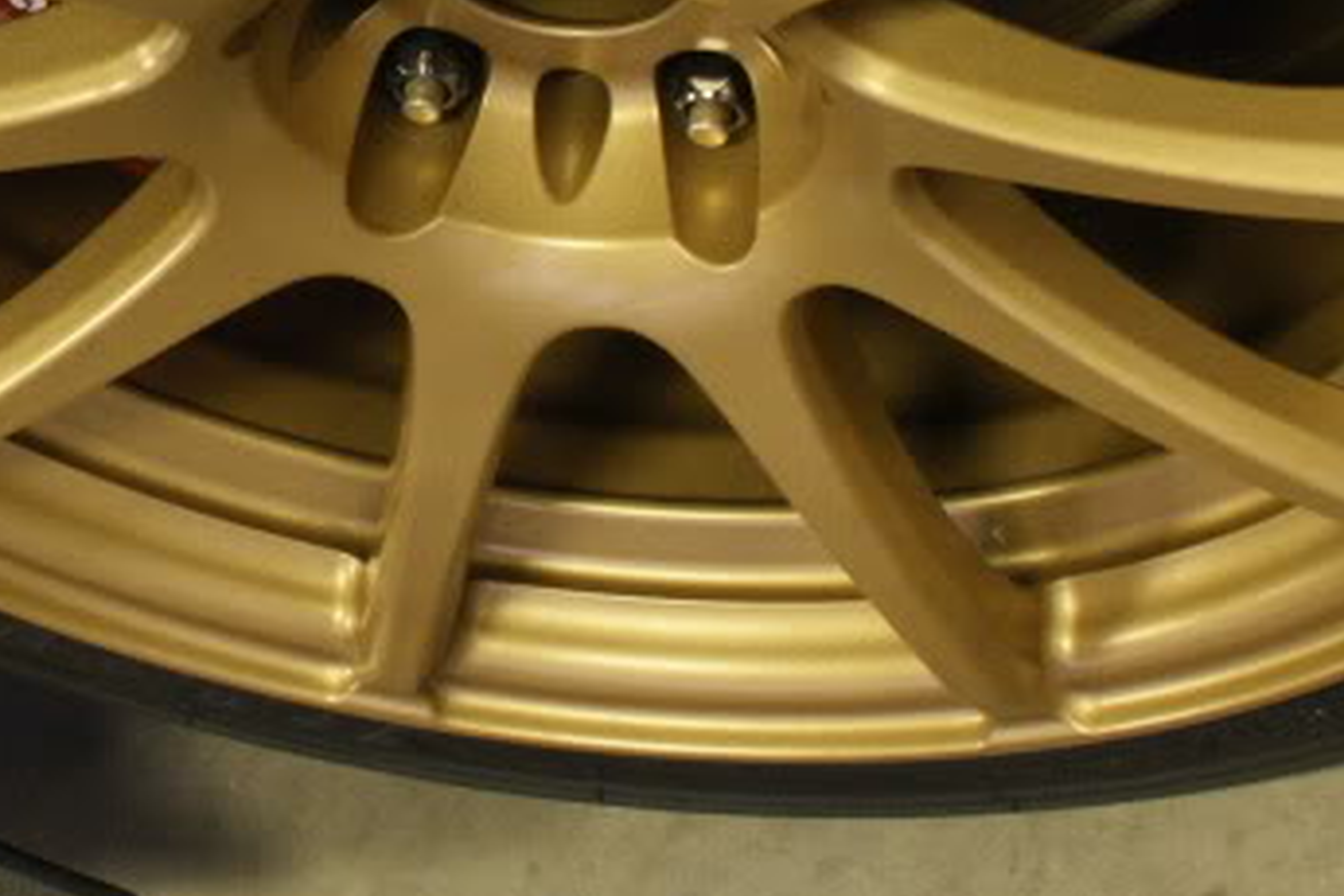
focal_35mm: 155
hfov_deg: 13.1
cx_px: 103
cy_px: -119
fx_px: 5804
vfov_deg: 8.7
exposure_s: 1/4
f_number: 7.1
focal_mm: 35
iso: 400
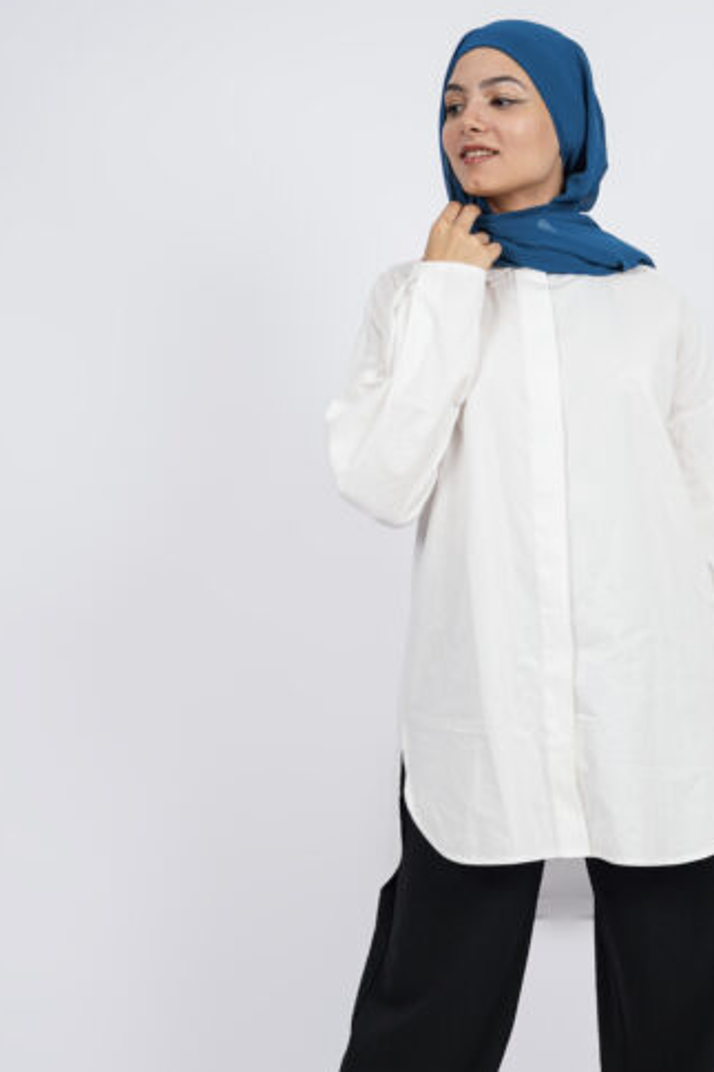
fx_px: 2350
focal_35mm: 79
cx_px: 526
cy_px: 754
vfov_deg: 25.5
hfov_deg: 17.2
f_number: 3.2
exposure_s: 1/250
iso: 100
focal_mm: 42.5
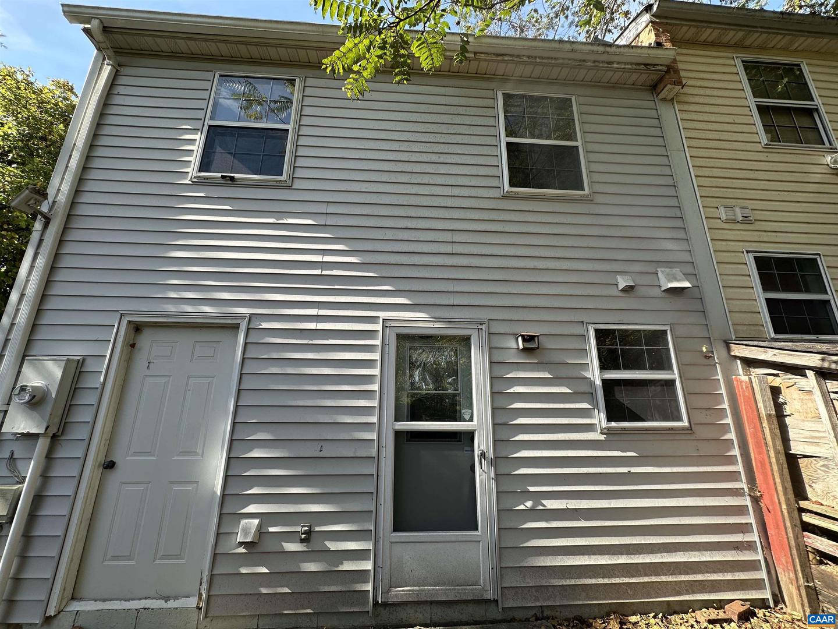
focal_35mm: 14
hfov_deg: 102.1
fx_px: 339
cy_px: 314
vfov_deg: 85.7
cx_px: 419
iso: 40
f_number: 2.2
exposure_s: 1/532
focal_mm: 2.22
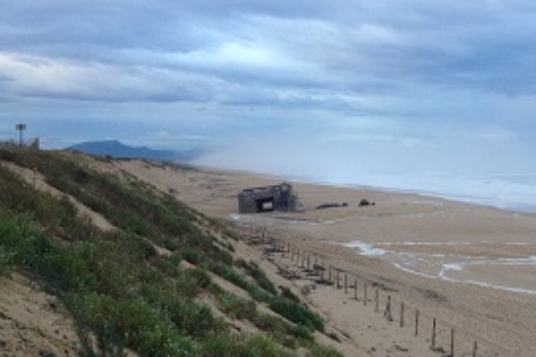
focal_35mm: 67
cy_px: 141
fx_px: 997
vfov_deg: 20.3
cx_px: 416
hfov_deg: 29.5
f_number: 2.4
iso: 50
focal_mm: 4.28
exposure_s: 1/60
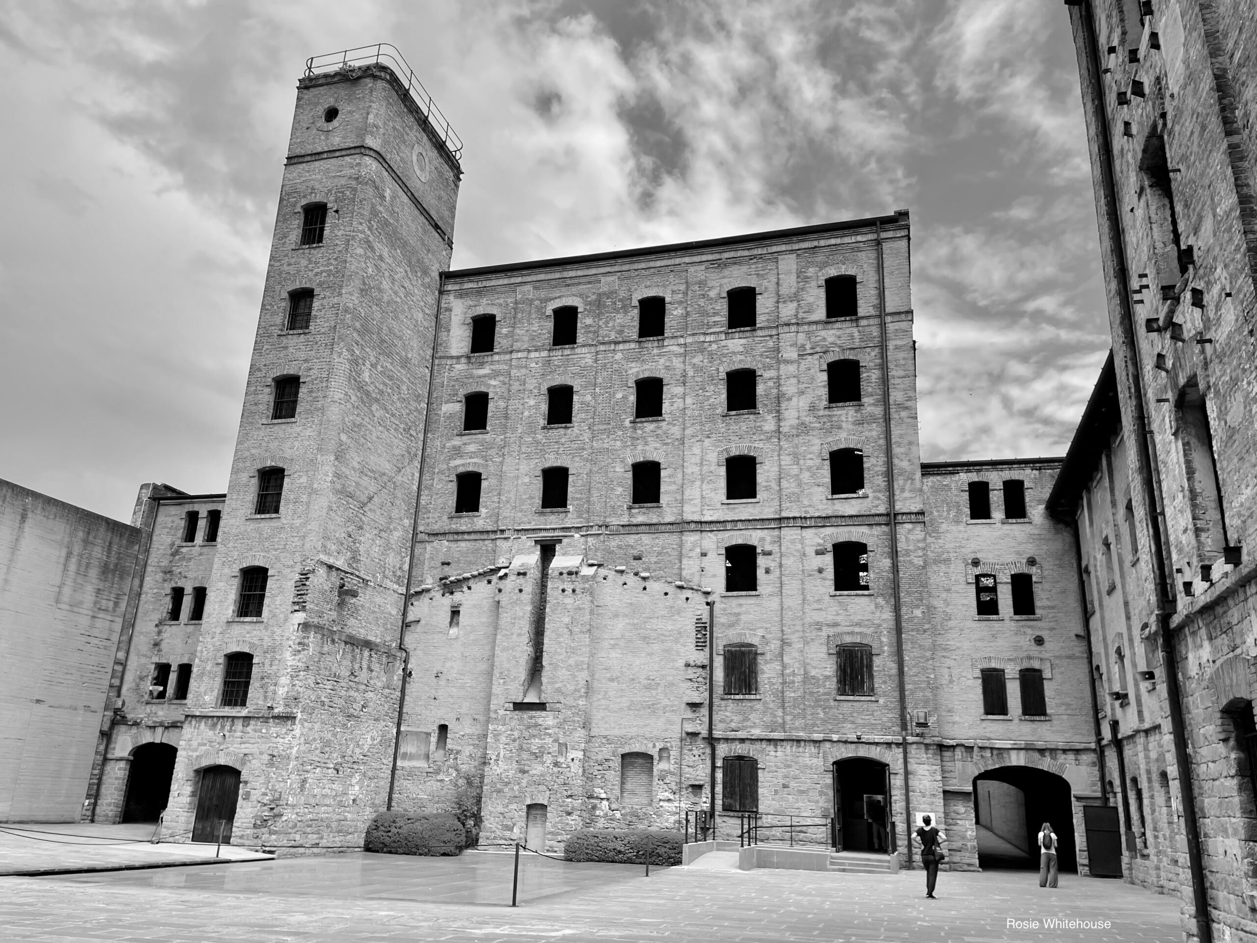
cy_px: 472
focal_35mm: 26
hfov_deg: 67.3
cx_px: 628
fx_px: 944
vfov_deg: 53.1
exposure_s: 1/3300
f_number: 1.6
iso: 32
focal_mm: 4.2
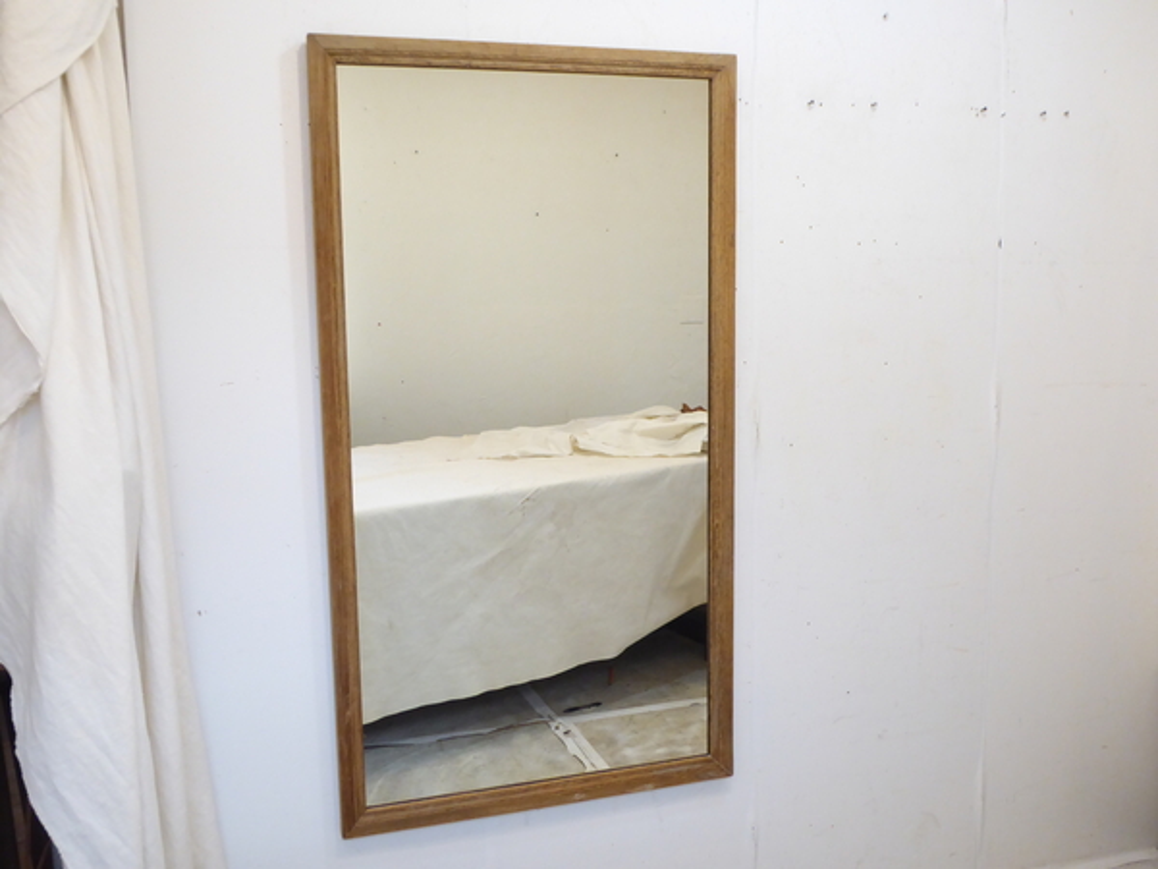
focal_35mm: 39
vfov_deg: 36.8
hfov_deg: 47.9
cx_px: 579
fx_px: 1305
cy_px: 434
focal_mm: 6.7
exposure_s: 1/30
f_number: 3.7
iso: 400
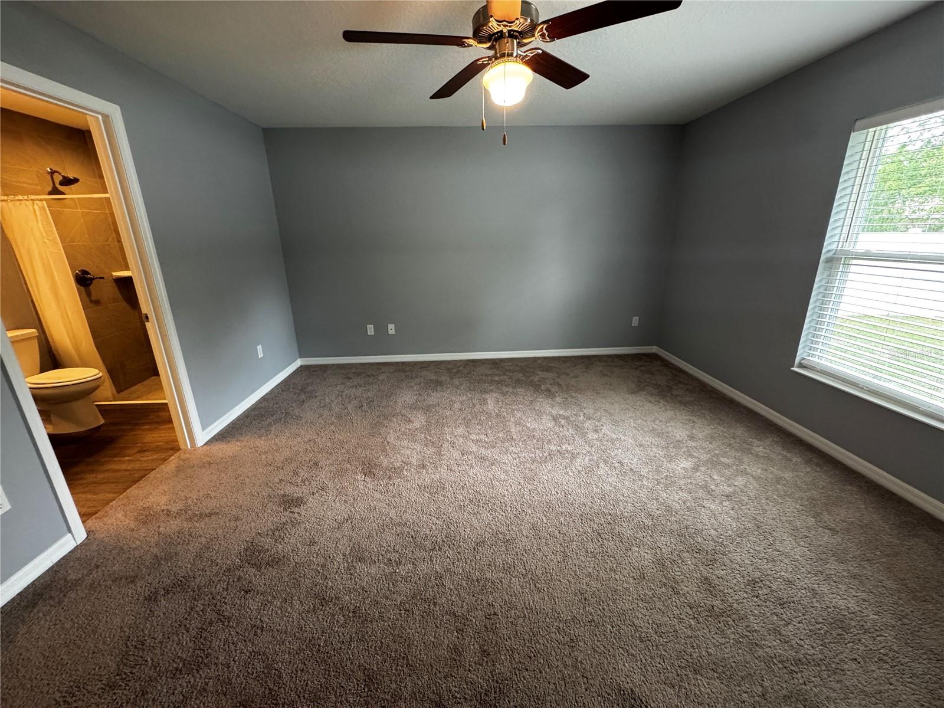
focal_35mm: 14
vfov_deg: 85.7
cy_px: 354
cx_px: 472
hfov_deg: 102.1
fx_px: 382
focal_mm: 2.22
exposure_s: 1/60
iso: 320
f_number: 2.2
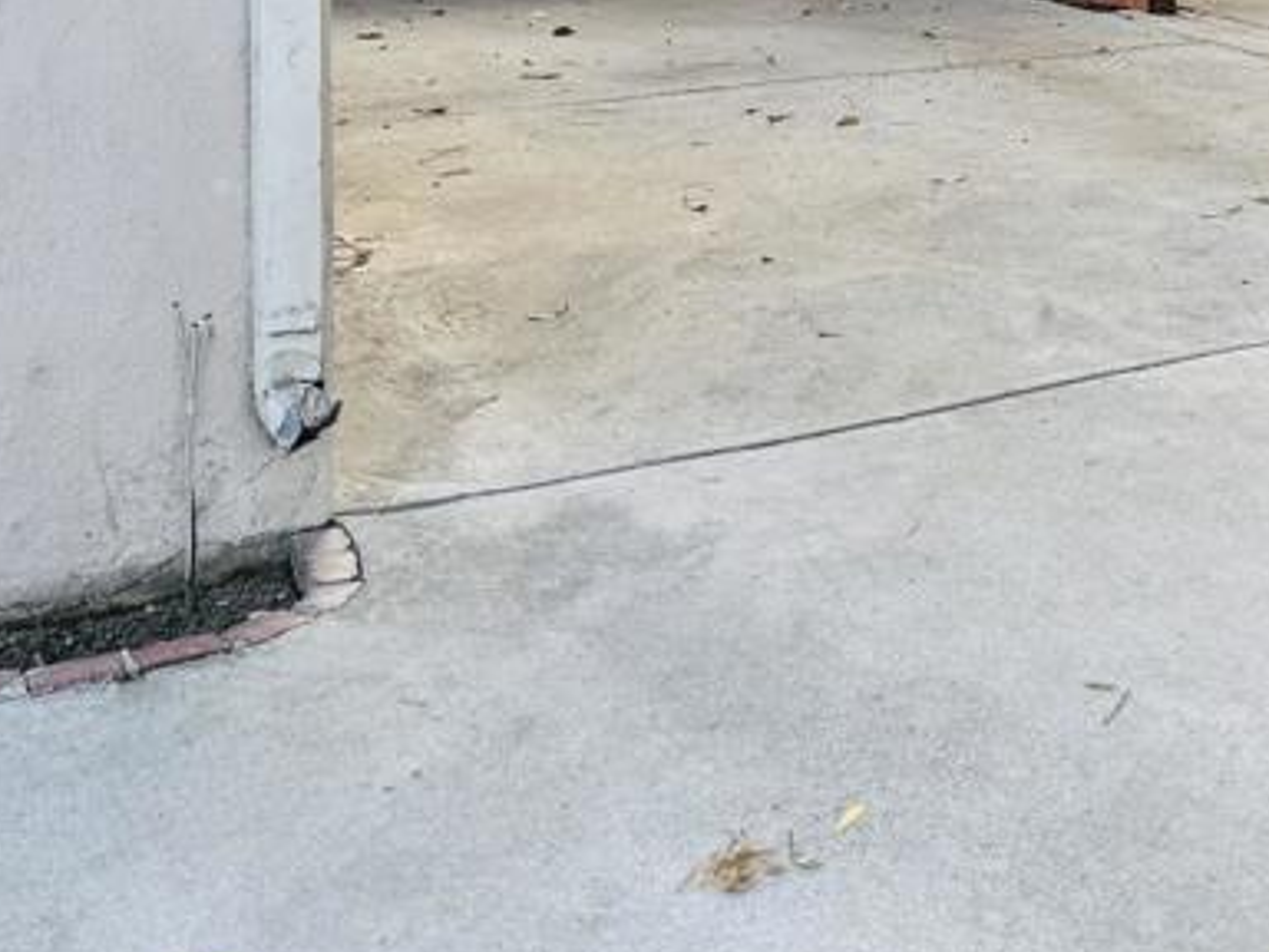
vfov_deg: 21.2
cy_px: -218
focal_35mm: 64
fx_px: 2346
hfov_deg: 28.1
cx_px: 1322
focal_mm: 6.76
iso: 80
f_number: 1.78
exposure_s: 1/309
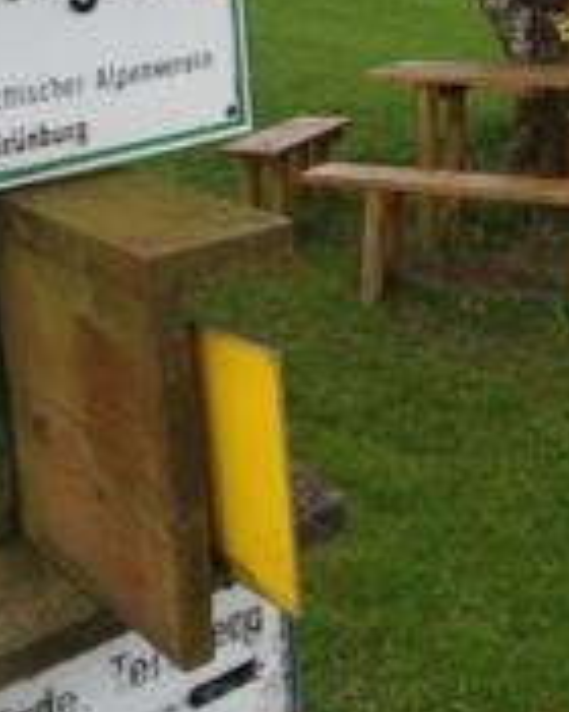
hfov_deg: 25.8
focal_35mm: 59
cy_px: 24
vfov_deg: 30.1
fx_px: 1242
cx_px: 248
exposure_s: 1/180
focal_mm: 3.9
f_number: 3.2
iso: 80
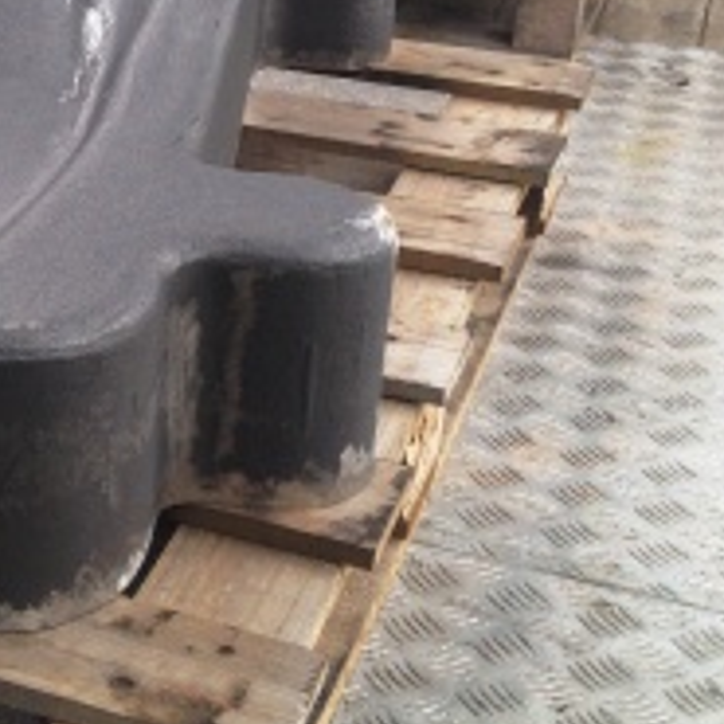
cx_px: -8
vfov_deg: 22.5
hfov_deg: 22.2
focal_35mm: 75
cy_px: 76
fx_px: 1775
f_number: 2.4
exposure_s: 1/60
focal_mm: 4.28
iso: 64
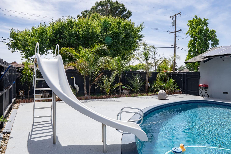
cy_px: 77
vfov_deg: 53.1
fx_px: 154
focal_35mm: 24
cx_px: 116
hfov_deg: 73.7
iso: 100
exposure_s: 1/160
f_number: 10
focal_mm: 16
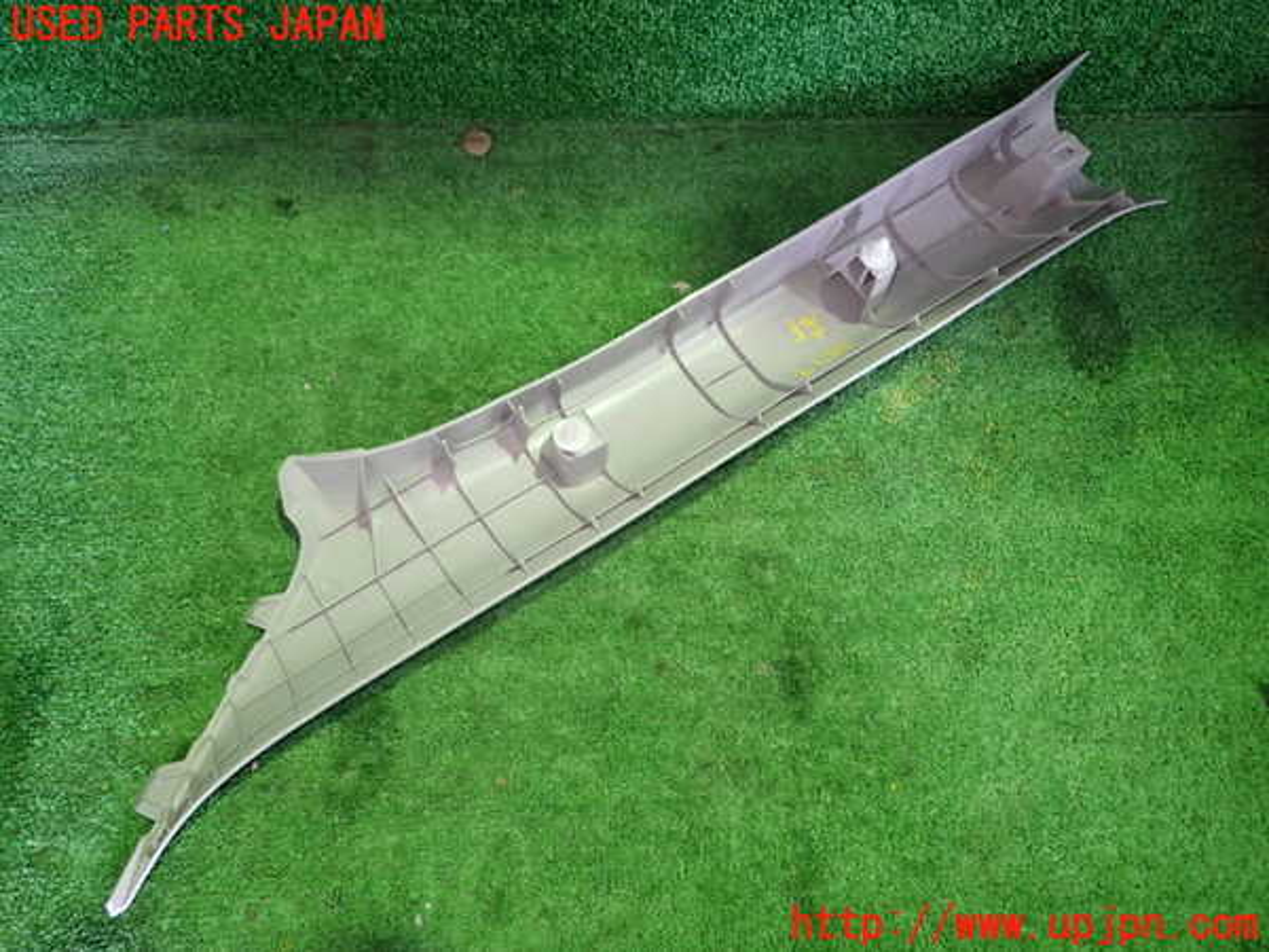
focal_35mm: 25
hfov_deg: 69.4
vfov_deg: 54.9
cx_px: 634
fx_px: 916
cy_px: 476
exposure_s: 1/30
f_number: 2
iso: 400
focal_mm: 4.5
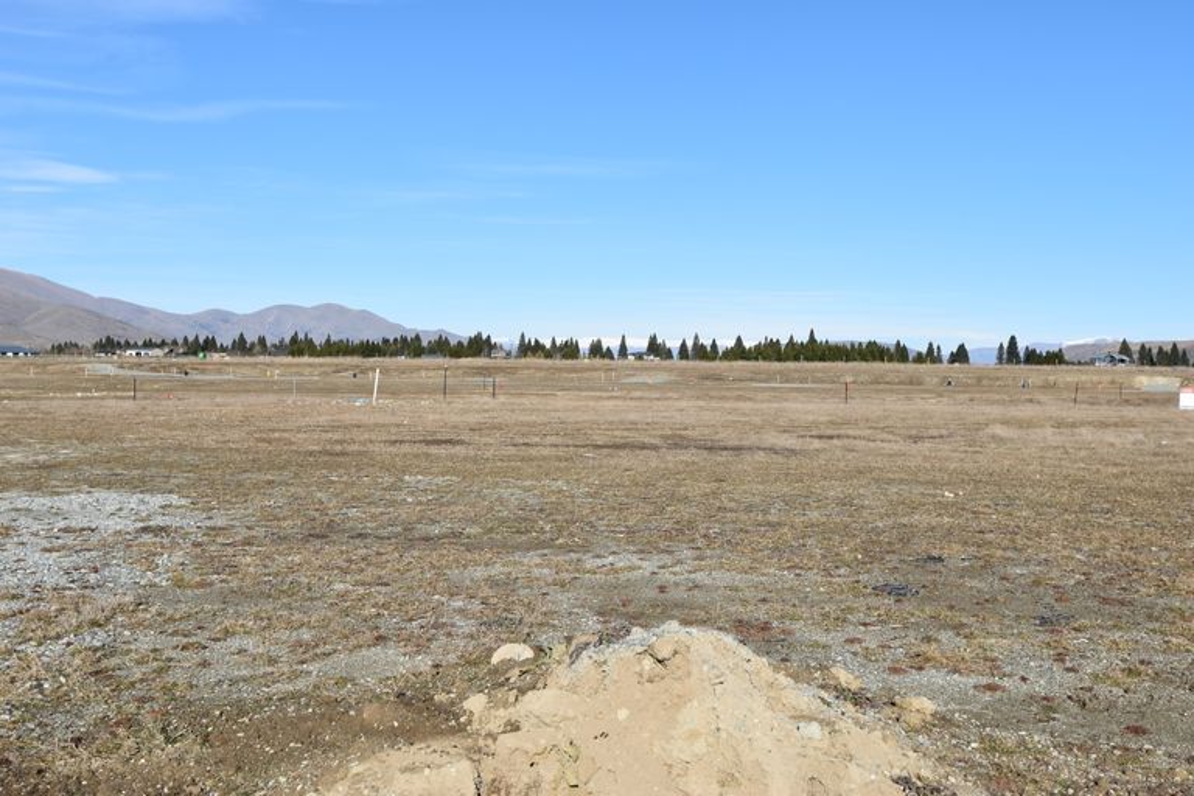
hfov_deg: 53.1
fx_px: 1194
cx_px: 597
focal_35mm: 36
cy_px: 398
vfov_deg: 36.9
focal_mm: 24
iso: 200
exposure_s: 1/400
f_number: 10
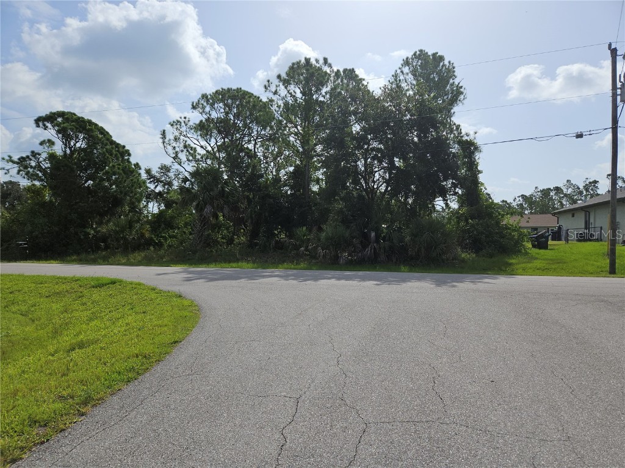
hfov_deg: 73.9
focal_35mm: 23
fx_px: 415
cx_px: 312
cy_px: 234
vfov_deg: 58.9
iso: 25
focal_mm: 5.4
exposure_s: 1/3778
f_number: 1.8
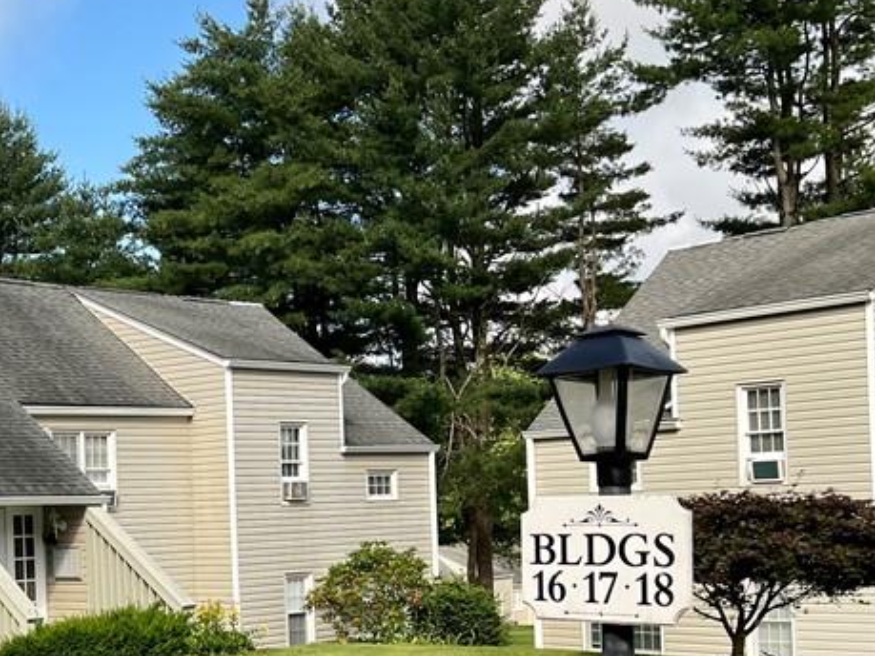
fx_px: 1466
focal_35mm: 58
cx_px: 147
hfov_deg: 32.1
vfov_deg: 24.8
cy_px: 523
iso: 50
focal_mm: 5.7
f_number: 1.5
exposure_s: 1/2353
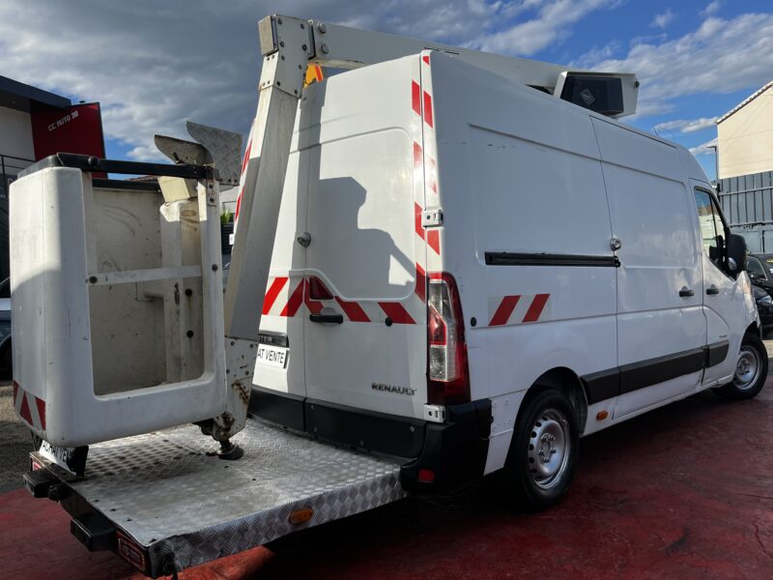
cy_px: 290
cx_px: 386
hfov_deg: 67.3
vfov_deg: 53.1
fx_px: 581
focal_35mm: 26
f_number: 1.6
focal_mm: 5.1
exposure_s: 1/3215
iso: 50
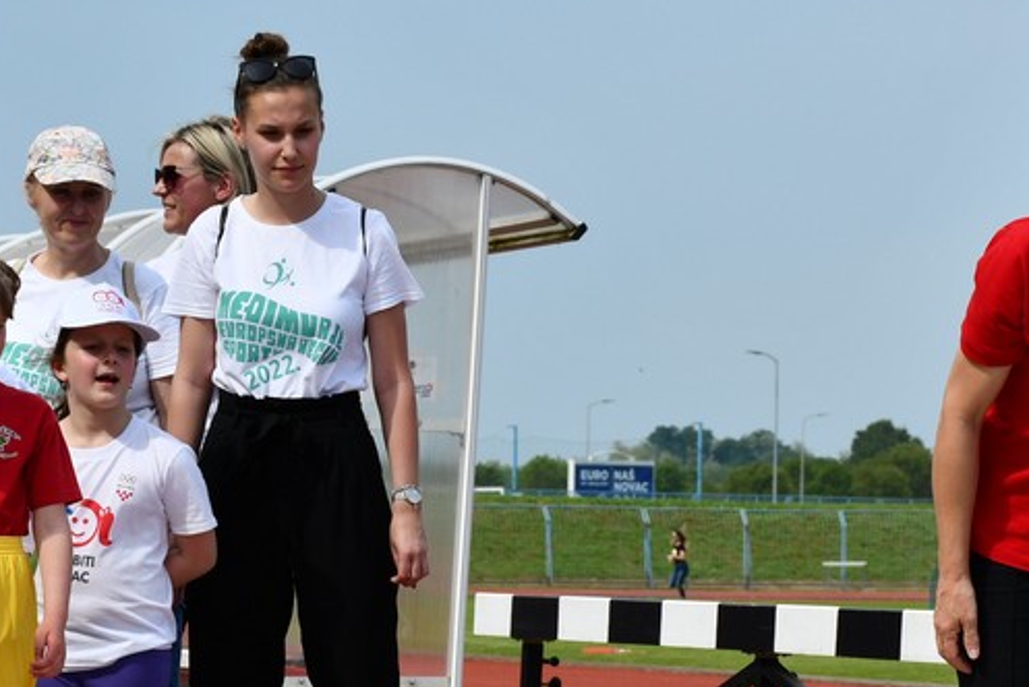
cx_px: 569
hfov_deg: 11.9
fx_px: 4948
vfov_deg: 7.9
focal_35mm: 173
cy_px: 657
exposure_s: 1/500
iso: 180
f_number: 8
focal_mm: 56
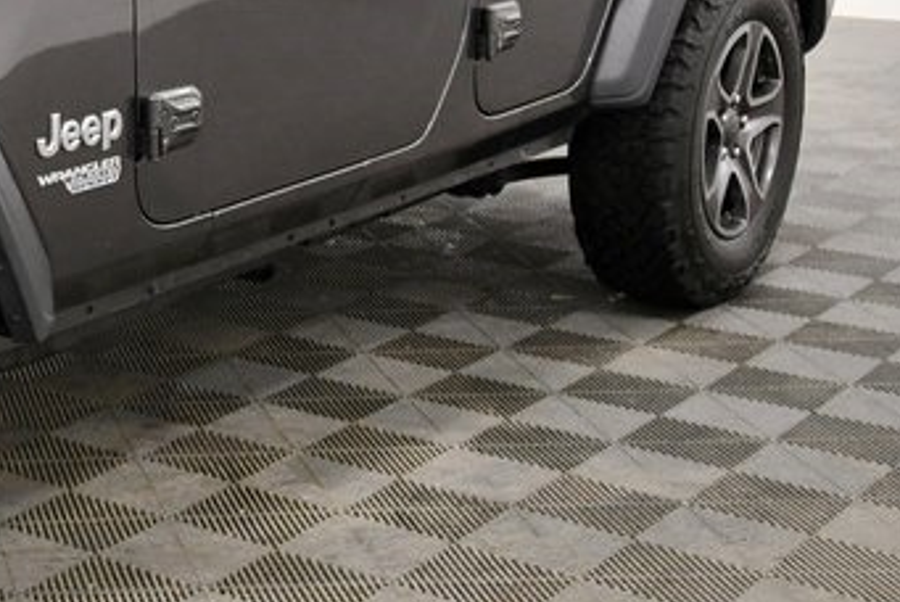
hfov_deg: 22.7
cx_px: -224
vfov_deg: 16.7
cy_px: 94
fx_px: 2027
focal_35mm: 81
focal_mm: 18
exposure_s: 1/125
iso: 1600
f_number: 5.6
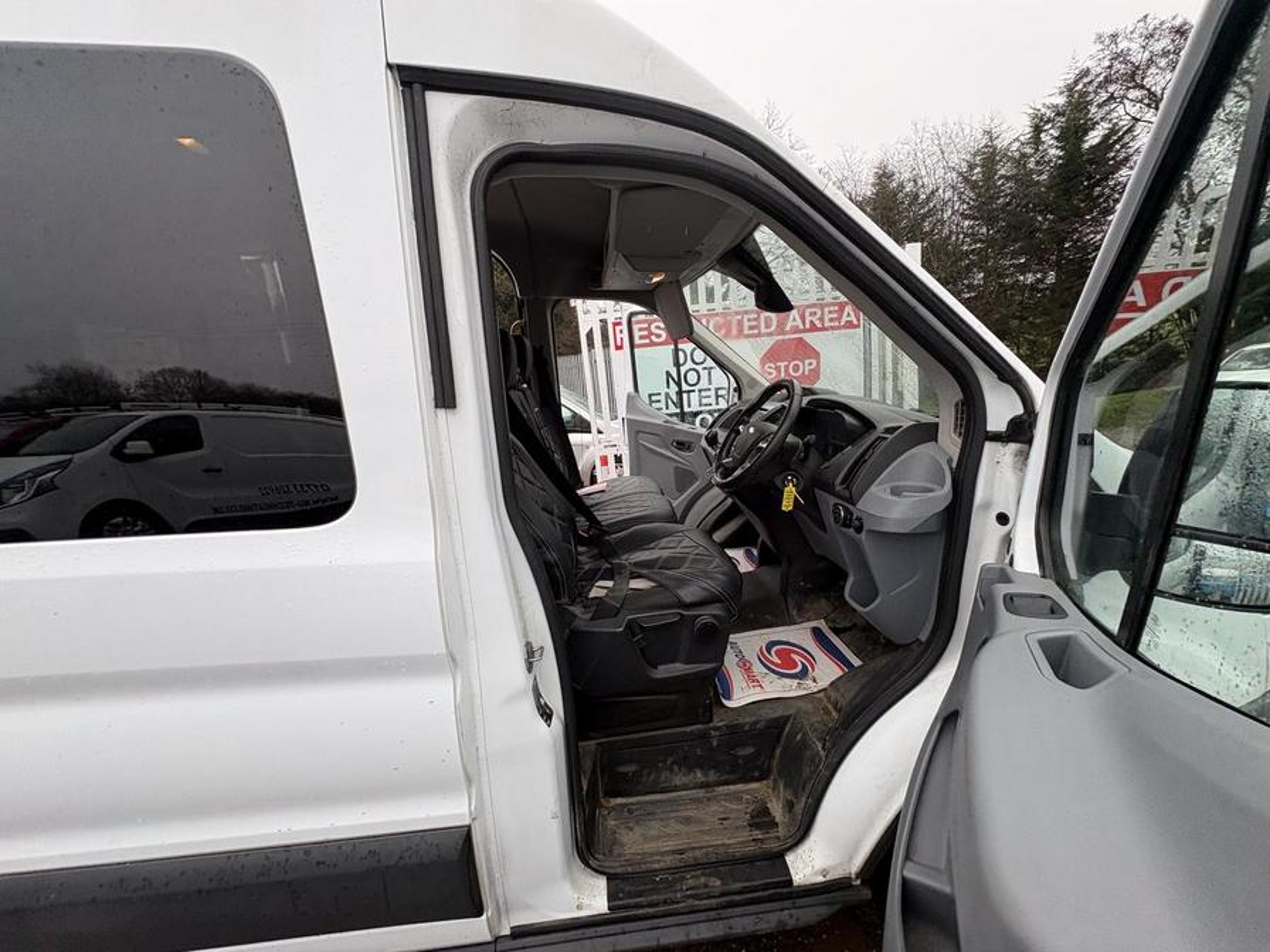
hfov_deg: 102.1
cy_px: 476
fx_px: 514
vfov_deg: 85.7
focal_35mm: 14
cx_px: 635
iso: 40
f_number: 2.2
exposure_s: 1/104
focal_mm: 2.22
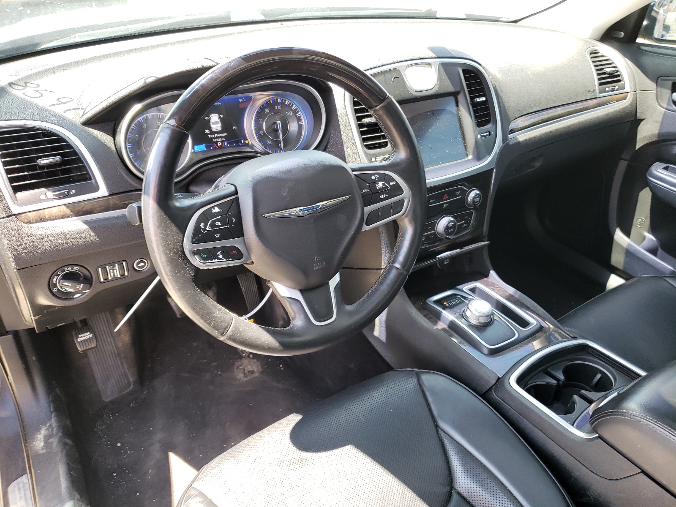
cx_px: 338
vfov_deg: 53.1
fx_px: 508
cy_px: 254
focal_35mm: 26
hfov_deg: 67.3
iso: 67
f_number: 1.5
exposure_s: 1/100
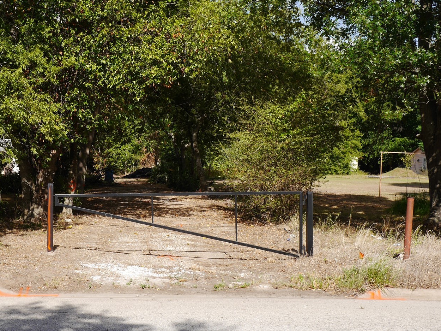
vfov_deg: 24.8
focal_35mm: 59
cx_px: 116
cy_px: 168
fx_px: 752
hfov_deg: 32.2
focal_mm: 18
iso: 160
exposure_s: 1/320
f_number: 7.1
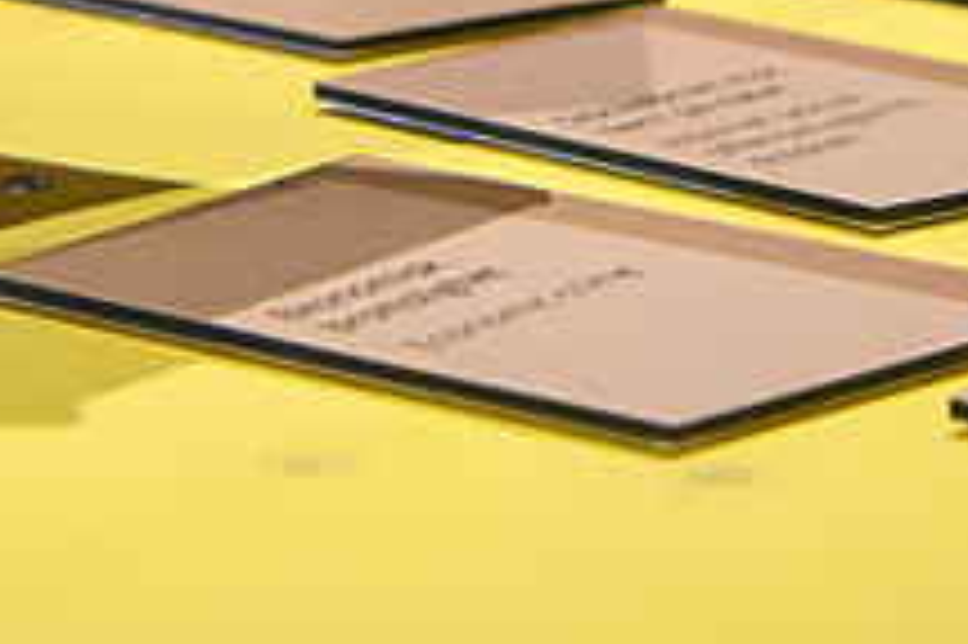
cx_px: 374
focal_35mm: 177
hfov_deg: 11.6
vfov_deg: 7.3
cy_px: -831
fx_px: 4756
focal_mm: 38
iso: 6400
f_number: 4.5
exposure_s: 1/400
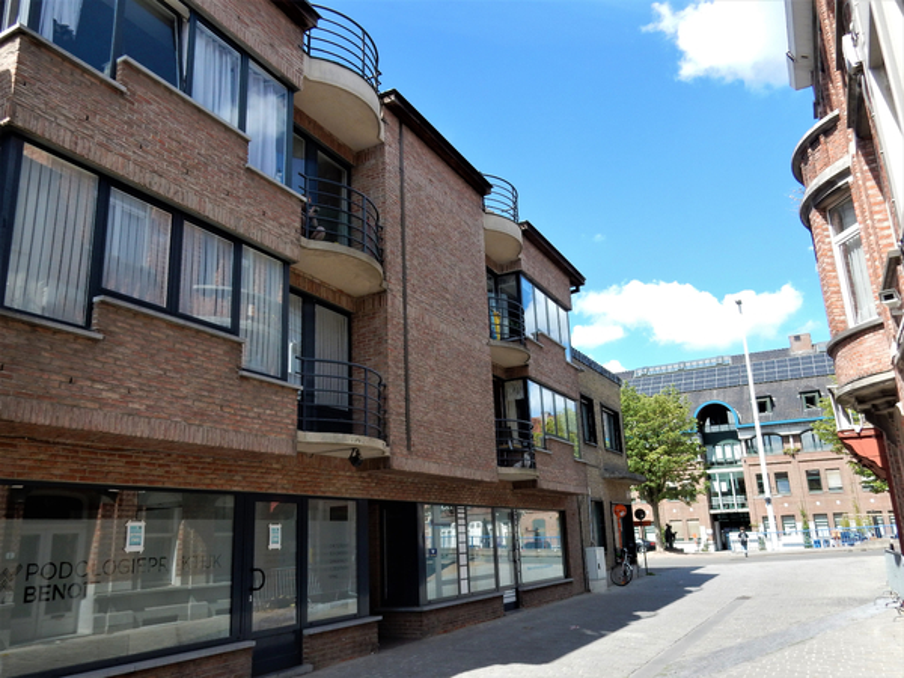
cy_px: 339
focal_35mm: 25
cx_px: 452
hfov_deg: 69.4
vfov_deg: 54.9
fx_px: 653
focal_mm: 4.5
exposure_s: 1/640
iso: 125
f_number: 3.7
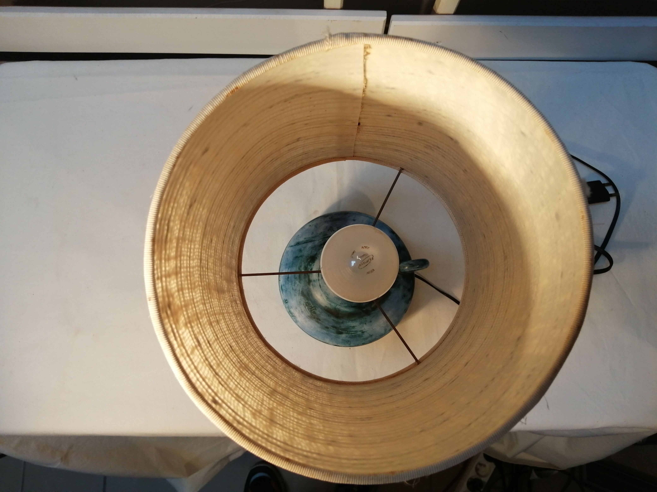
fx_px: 493
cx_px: 328
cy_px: 246
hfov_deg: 67.3
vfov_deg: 53.1
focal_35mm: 26
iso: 50
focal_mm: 3.46
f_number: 1.8
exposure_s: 1/100
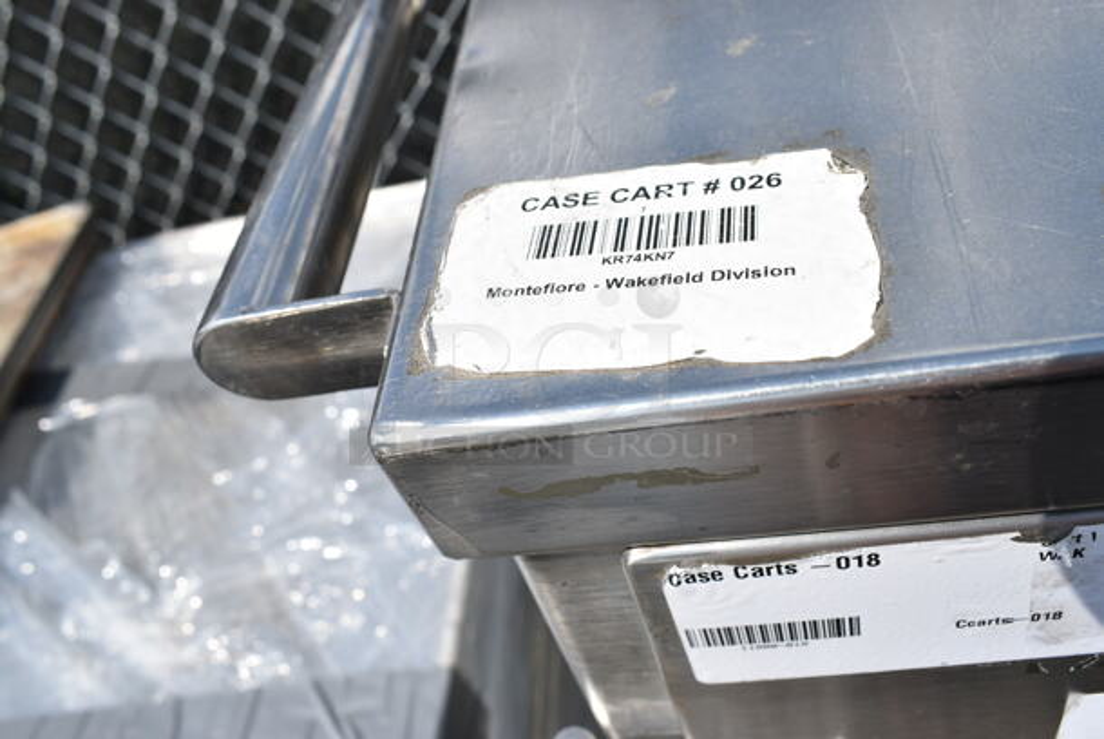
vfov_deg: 41.8
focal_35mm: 32
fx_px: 967
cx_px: 552
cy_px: 370
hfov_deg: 59.4
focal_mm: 21
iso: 100
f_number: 8
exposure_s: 1/250
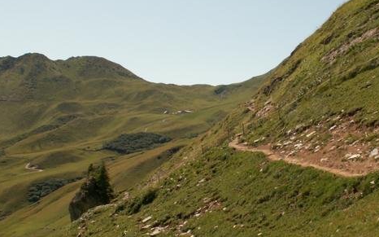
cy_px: 121
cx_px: 258
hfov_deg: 39.0
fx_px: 527
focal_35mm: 51
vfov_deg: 25.3
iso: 50
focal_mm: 5.86
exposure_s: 1/200
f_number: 7.1
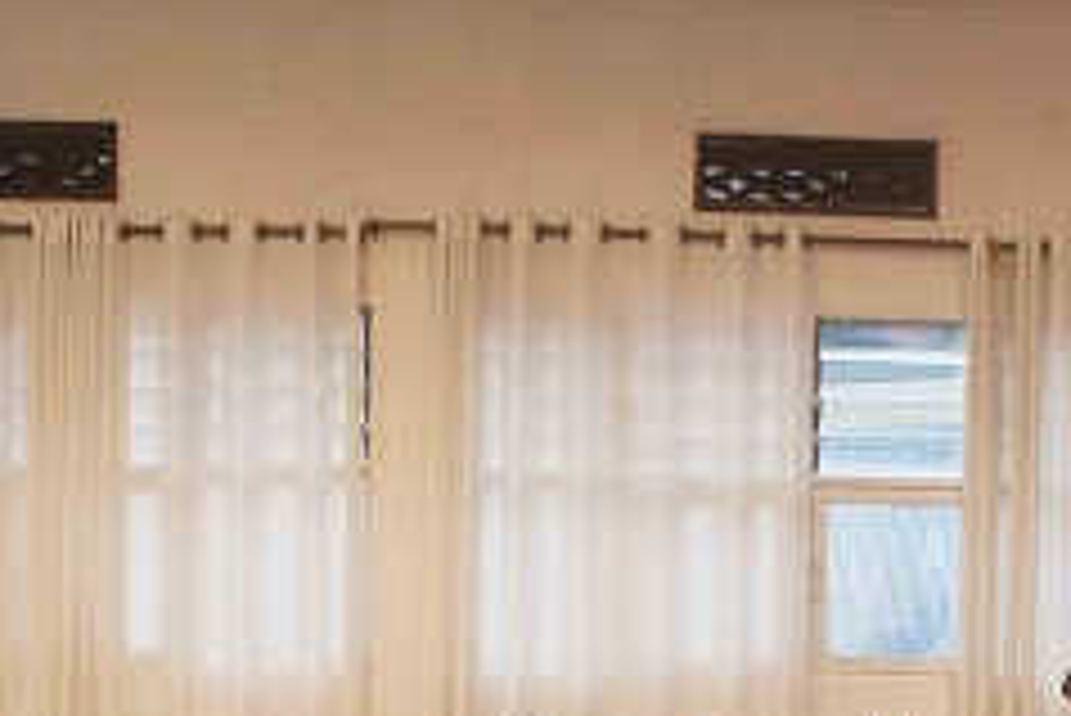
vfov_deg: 12.5
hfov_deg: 19.3
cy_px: 1101
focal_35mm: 104
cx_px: 954
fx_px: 3096
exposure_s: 1/50
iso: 1250
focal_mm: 17
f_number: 2.8
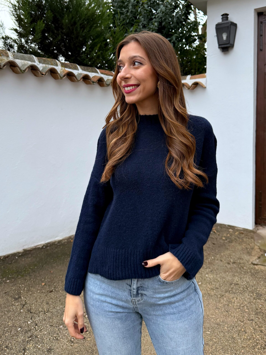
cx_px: 133
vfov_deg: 71.6
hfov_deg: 56.8
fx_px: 246
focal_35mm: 24
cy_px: 178
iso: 160
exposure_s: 1/228
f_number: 1.78
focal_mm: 6.76
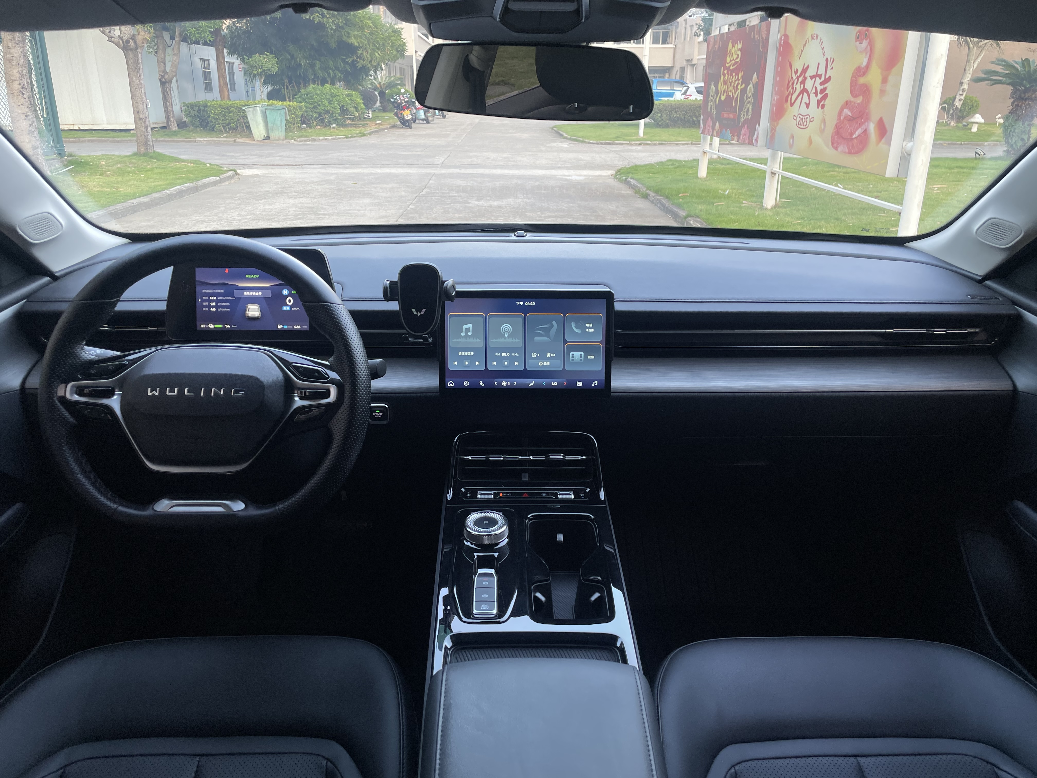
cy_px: 389
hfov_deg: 67.3
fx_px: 779
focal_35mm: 26
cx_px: 518
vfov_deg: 53.1
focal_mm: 4.2
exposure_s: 1/121
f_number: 1.6
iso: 50
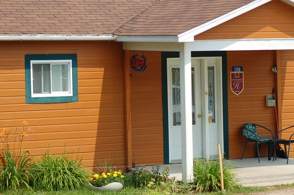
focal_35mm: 128
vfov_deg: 10.7
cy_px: 98
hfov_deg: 16.1
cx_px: 147
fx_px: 1039
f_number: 5.6
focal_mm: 85
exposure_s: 1/500
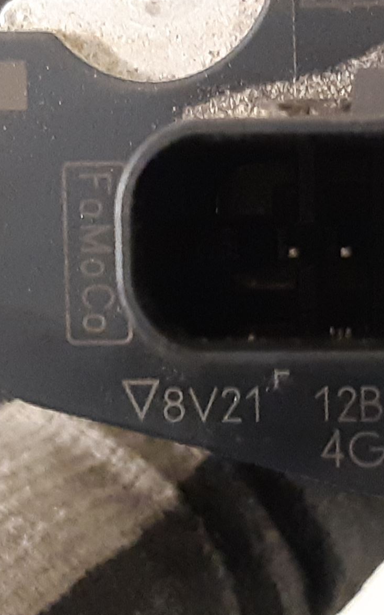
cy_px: 338
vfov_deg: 41.8
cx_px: 272
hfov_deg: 26.6
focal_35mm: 48
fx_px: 804
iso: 400
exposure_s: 1/25
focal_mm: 3.93
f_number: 1.7
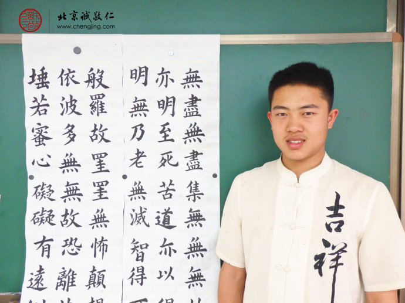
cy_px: 152
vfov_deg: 51.3
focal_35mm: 27
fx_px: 316
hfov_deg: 65.3
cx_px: 202
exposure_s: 1/50
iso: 500
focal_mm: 5
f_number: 3.2
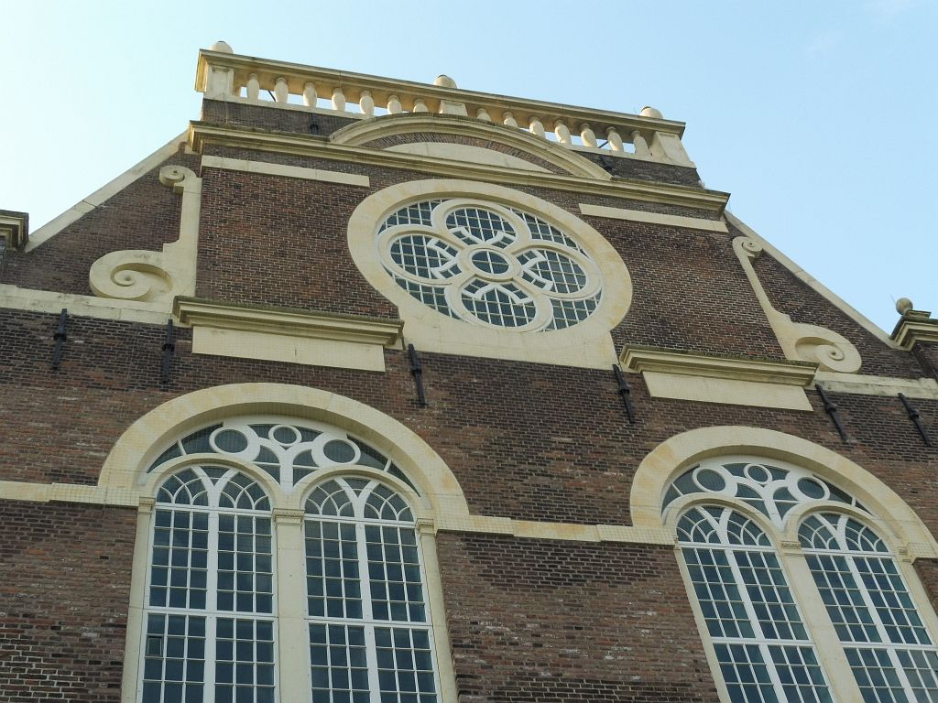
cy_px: 352
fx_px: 1382
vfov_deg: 28.6
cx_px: 469
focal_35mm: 51
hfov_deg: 37.5
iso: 100
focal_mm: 9
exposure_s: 1/200
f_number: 5
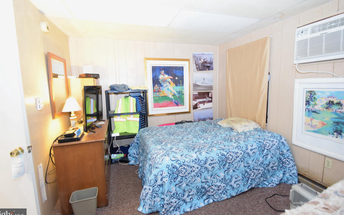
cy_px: 101
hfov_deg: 97.8
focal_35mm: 16
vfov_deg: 71.2
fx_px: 150
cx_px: 168
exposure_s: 1/15
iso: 1400
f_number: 3.5
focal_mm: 10
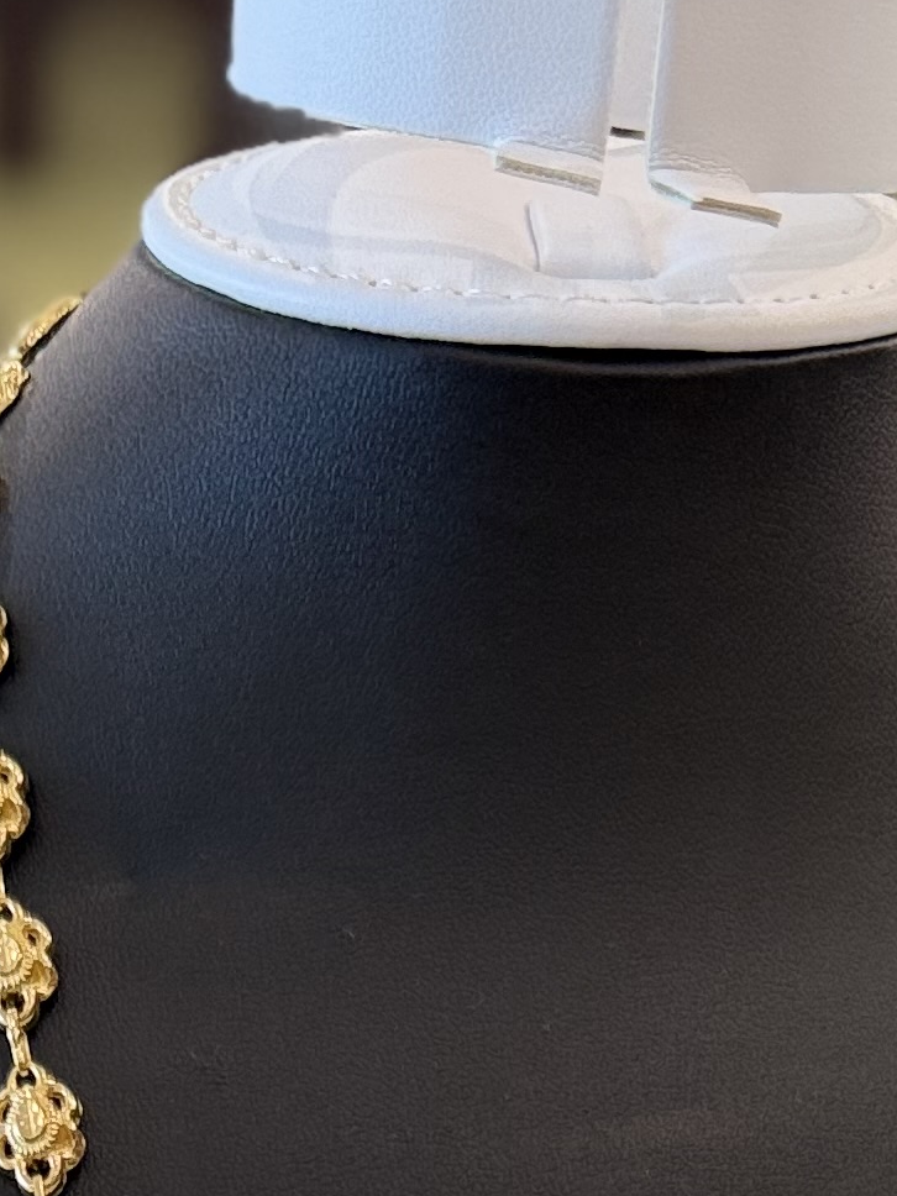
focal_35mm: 100
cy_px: 2335
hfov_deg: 14.8
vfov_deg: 15.8
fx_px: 3455
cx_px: 523
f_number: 1.78
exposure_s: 1/126
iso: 160
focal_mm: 6.76
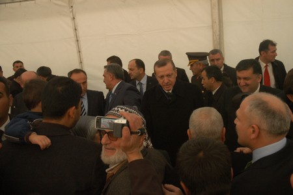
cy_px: 98
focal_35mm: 38
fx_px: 305
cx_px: 146
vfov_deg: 35.5
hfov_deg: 51.3
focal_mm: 25
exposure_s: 1/250
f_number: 4.5
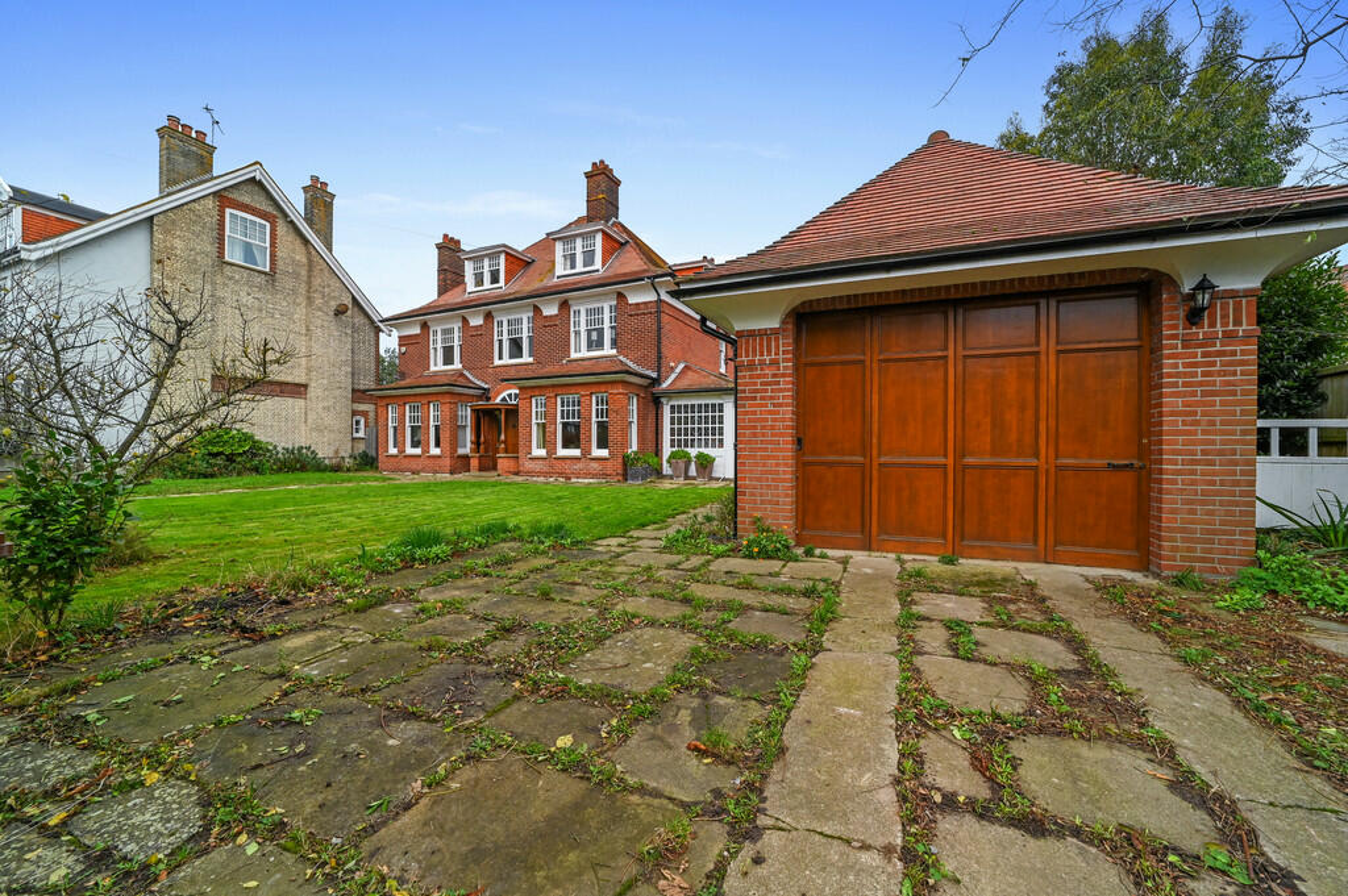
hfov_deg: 104.3
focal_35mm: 14
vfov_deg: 81.1
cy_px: 448
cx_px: 674
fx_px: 524
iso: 500
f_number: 11
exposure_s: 1/160
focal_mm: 14
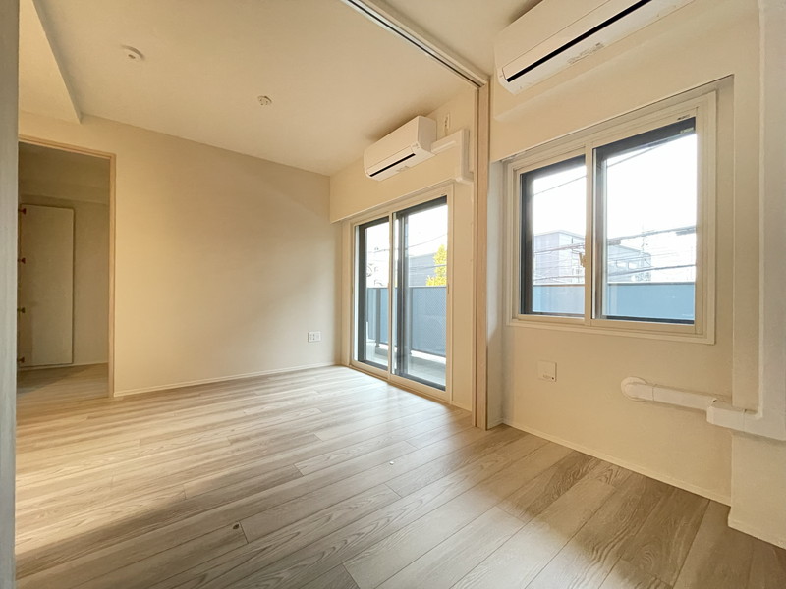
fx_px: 318
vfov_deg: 85.7
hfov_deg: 102.1
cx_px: 393
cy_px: 294
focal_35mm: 14
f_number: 2.4
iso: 1250
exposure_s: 1/33
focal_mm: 1.55
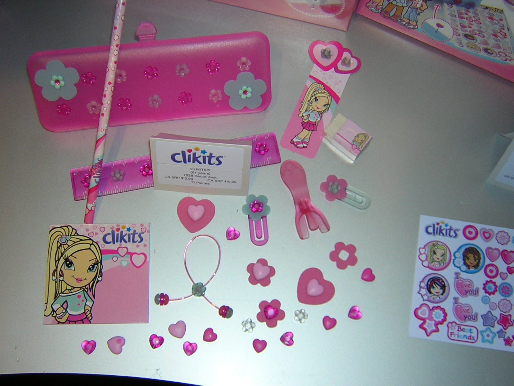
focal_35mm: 47
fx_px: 698
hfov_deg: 40.4
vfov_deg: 30.9
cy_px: 193
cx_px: 257
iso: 100
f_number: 2.9
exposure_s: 1/60.1
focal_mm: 6.1
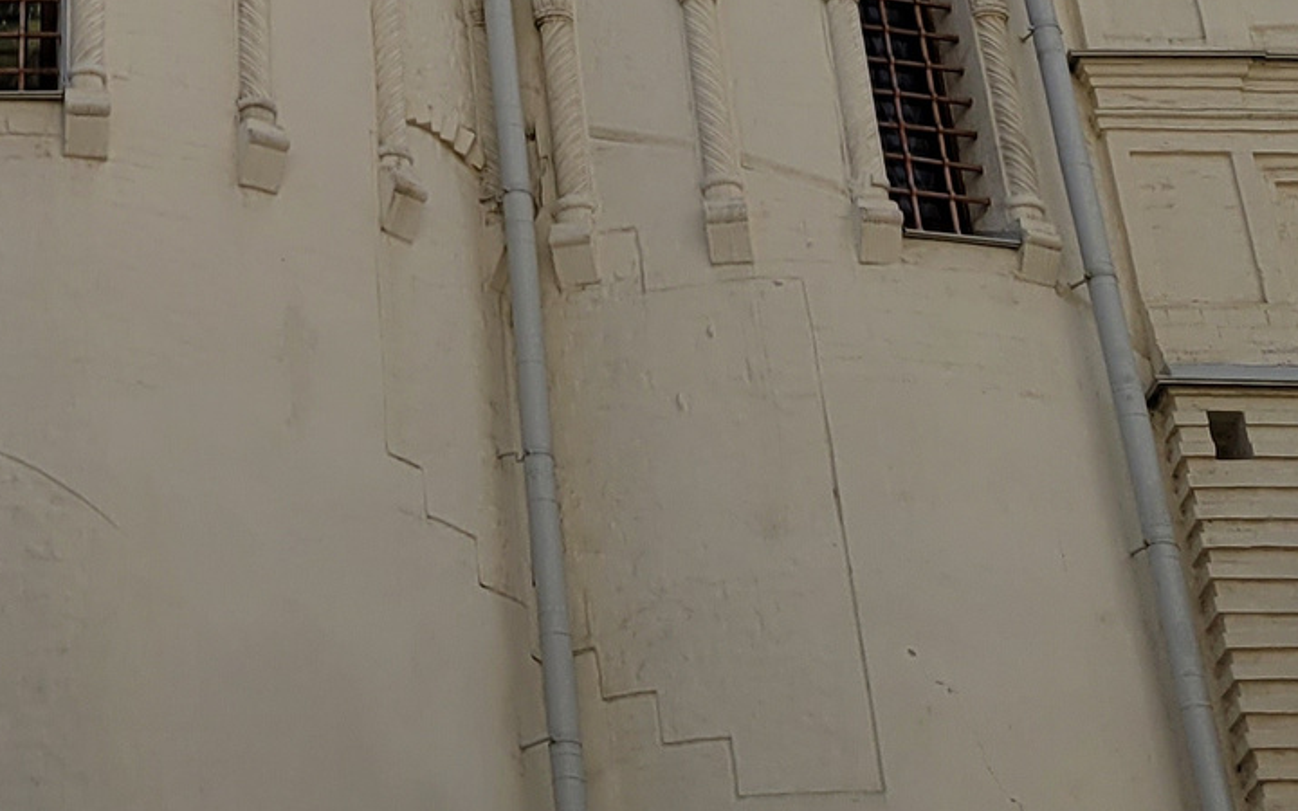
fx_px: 3467
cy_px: -888
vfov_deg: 11.7
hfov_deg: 20.6
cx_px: 16
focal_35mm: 98
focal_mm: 5.4
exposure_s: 1/6762
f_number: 1.8
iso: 40
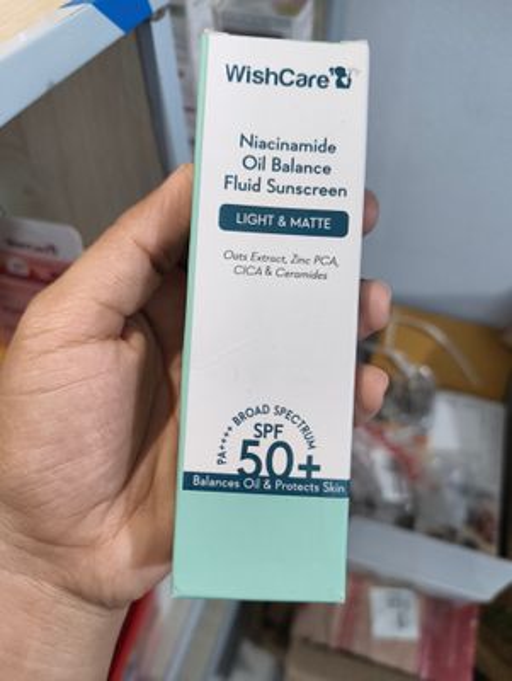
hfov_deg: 56.9
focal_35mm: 24
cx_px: 256
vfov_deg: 71.5
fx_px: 472
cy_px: 340
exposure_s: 1/50
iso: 1113
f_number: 1.87
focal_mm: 5.56
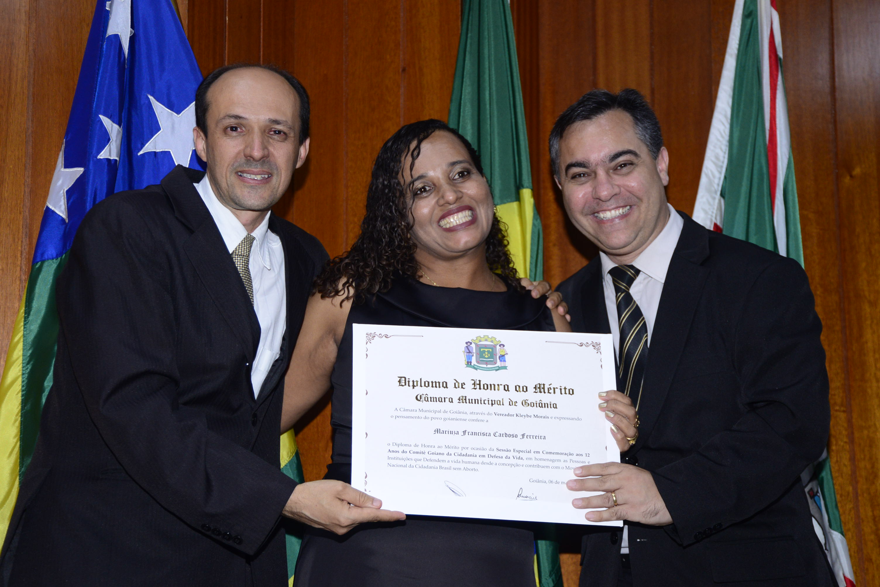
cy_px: 294
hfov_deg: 28.8
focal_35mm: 70
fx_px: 1712
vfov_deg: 19.5
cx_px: 440
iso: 1600
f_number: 6.3
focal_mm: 70
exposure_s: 1/125
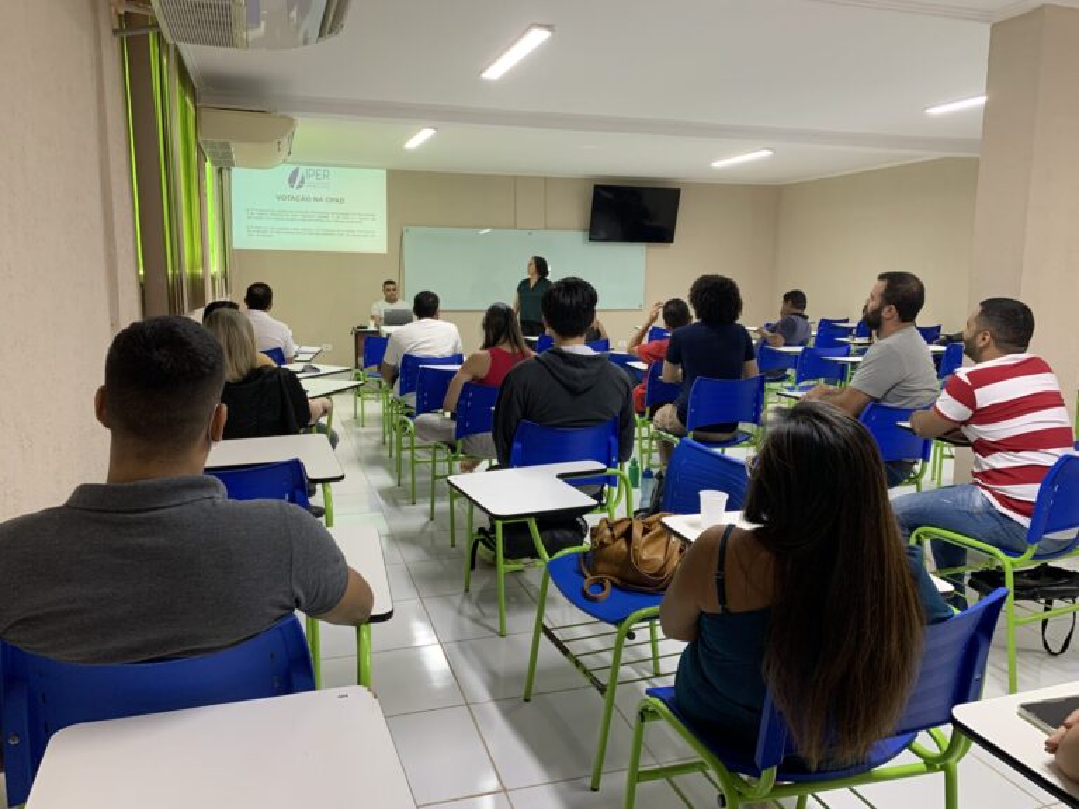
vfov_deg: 53.1
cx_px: 540
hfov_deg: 67.3
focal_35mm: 26
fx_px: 810
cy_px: 404
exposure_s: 1/60
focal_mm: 4.25
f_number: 1.8
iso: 125
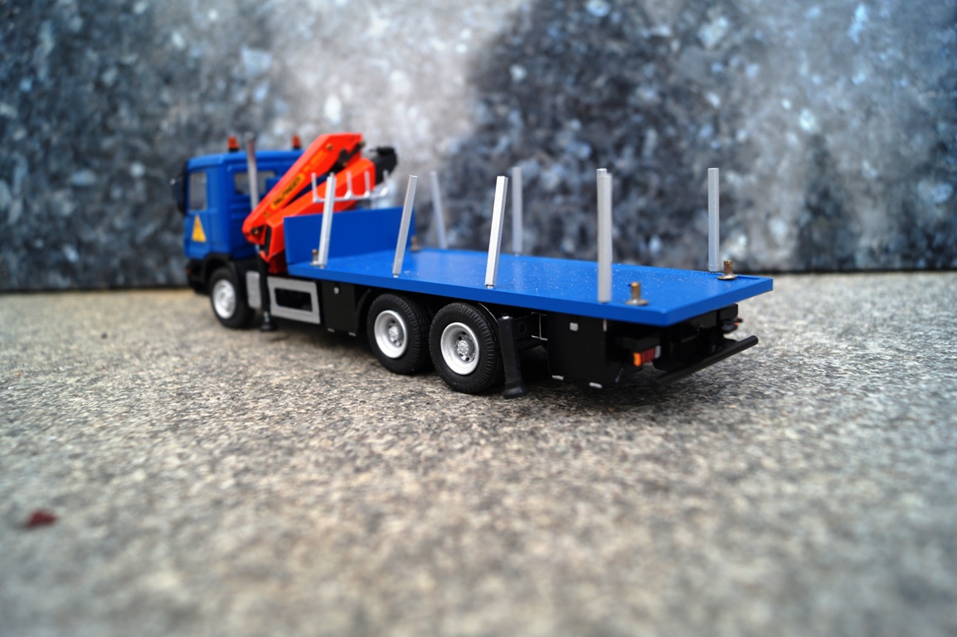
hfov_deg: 62.0
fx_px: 797
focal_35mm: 30
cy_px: 318
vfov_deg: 43.6
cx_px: 478
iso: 160
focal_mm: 20
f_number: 4
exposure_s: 1/160
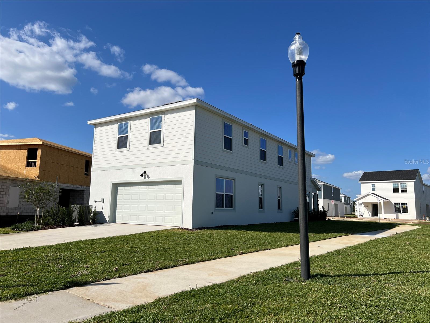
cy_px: 162
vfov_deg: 53.1
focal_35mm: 26
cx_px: 215
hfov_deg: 67.3
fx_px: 323
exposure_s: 1/8000
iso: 50
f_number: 1.5
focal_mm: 5.7
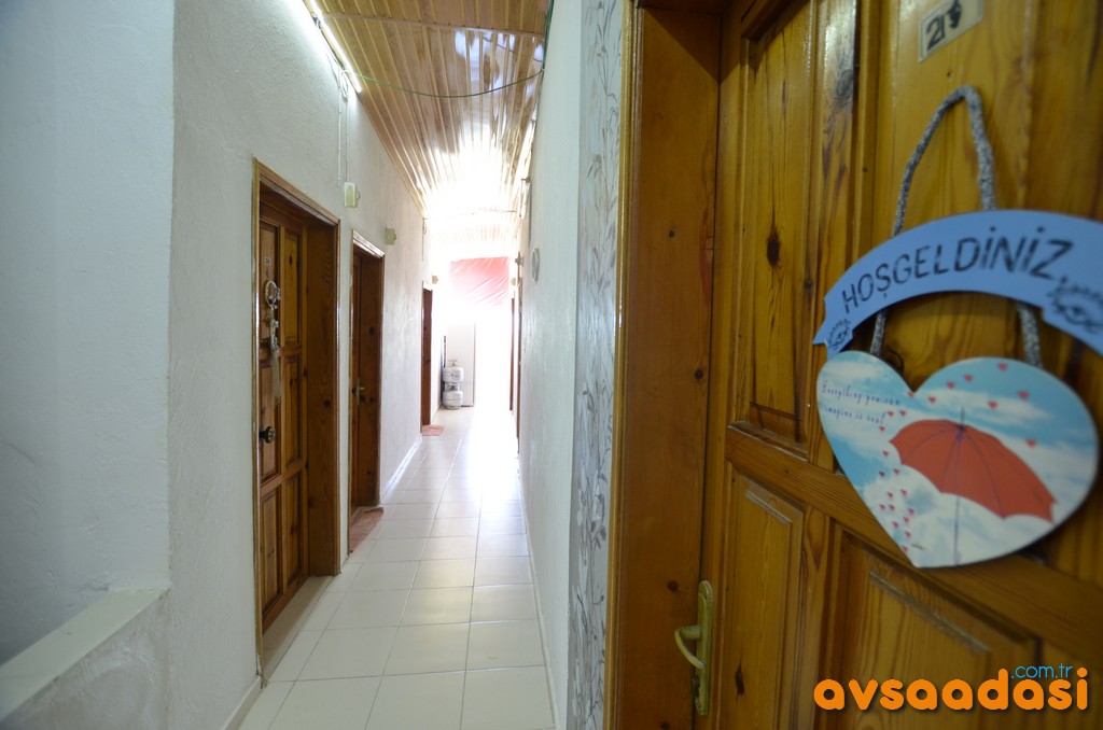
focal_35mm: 15
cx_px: 552
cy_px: 365
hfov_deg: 100.5
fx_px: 459
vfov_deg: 77.1
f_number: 3.5
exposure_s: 1/45
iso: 800
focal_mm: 10
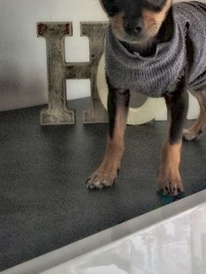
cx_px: 169
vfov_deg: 33.2
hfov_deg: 25.6
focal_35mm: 56
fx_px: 445
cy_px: 46
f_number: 2.2
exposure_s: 1/33
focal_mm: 4.15
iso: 160
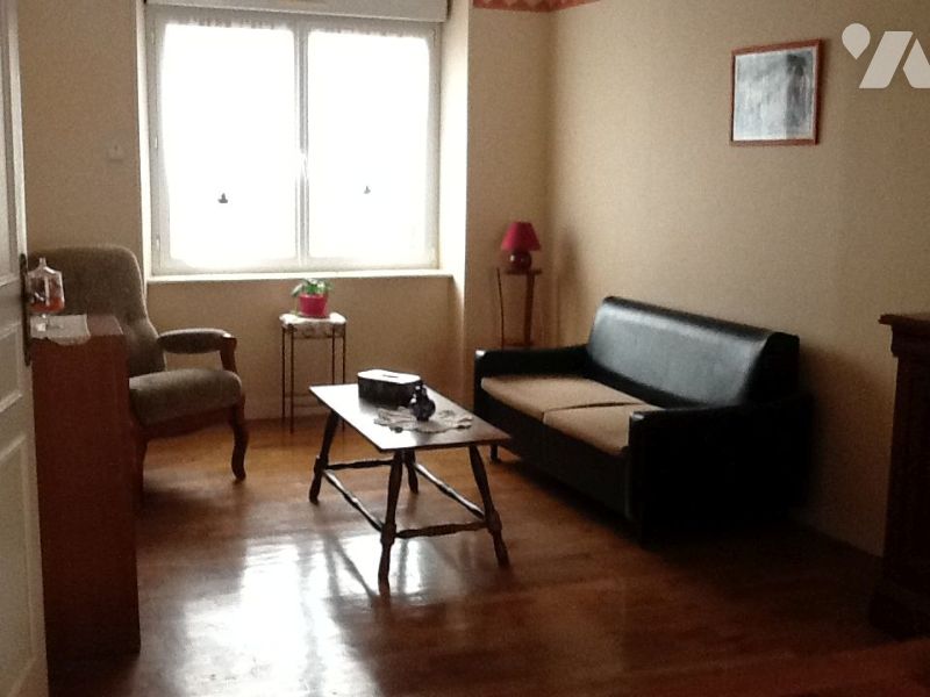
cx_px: 465
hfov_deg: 42.9
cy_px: 348
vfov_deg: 32.9
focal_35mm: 44
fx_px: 1182
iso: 160
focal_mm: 2.03
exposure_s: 1/30
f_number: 2.4
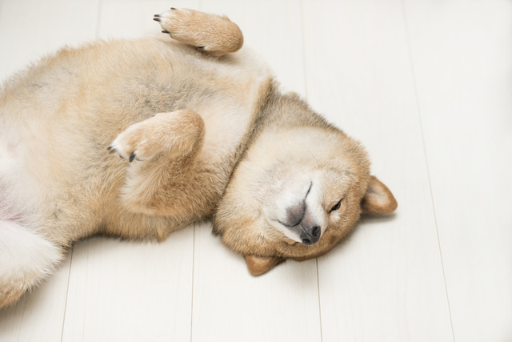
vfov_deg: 13.7
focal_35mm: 100
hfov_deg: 20.4
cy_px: 171
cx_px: 256
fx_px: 1422
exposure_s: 1/160
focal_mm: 100
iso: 500
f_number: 4
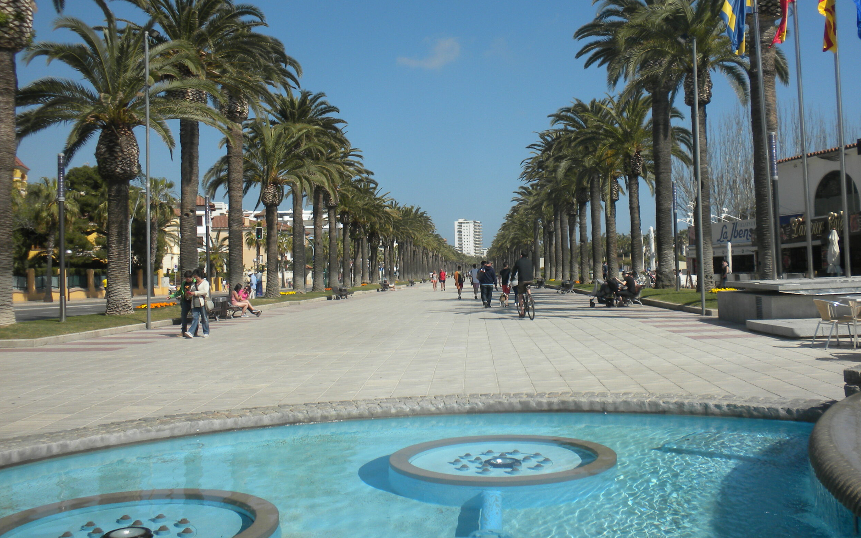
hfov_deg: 49.3
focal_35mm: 40
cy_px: 213
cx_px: 436
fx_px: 939
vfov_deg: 31.9
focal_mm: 6.6
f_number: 10
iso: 64
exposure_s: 1/153
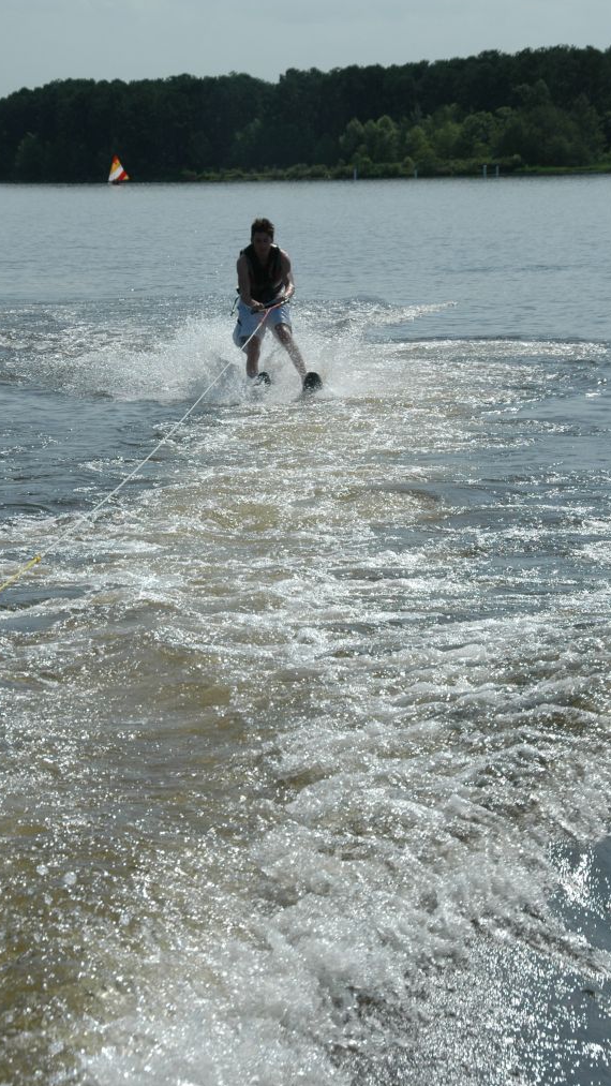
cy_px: 540
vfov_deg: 19.3
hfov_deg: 10.9
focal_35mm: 111
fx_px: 3196
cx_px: 285
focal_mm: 70
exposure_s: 1/500
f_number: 11
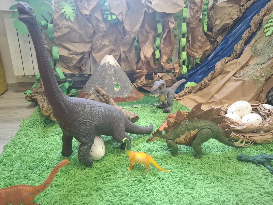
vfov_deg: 58.9
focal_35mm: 23
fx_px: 181
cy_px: 102
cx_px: 136
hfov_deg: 73.9
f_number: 1.8
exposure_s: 1/50
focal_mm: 5.54
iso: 250
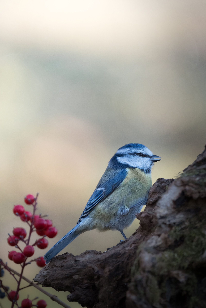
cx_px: 103
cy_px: 154
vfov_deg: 2.3
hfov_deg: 1.5
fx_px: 7724
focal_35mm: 900
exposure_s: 1/800
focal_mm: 600
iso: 3200
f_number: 6.3
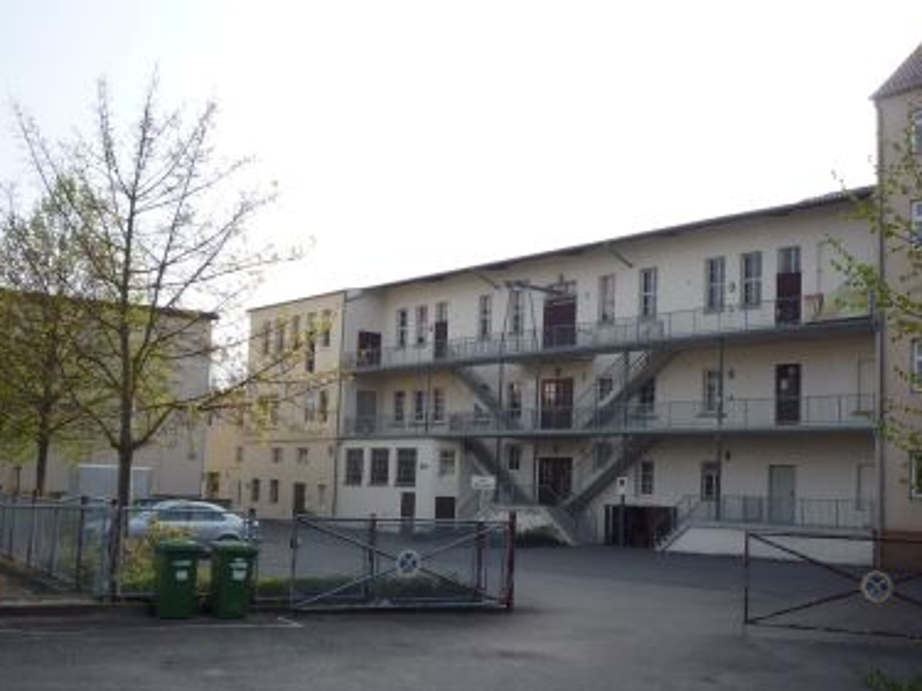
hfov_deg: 45.7
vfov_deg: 35.1
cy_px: 381
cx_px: 514
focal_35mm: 41
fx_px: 1092
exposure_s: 1/320
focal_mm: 5.2
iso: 100
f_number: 4
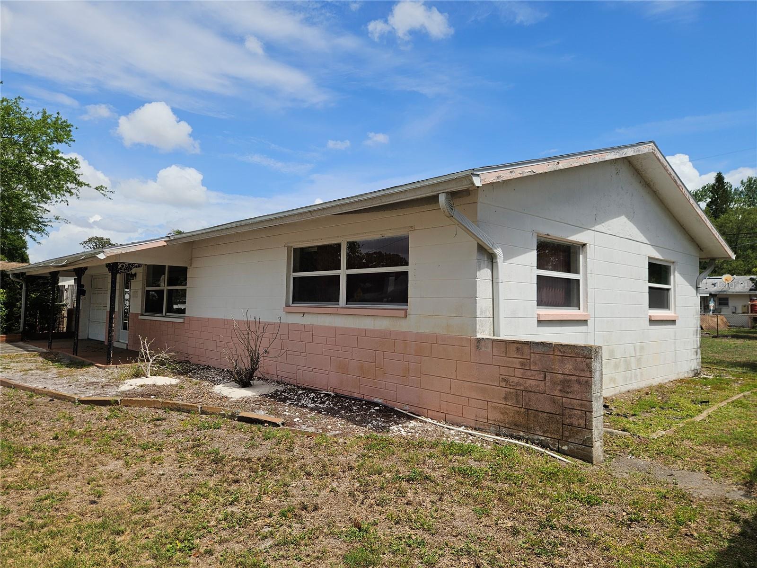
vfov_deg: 58.9
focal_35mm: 23
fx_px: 503
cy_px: 284
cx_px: 378
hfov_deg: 73.9
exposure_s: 1/2851
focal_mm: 5.4
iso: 25
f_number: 1.8
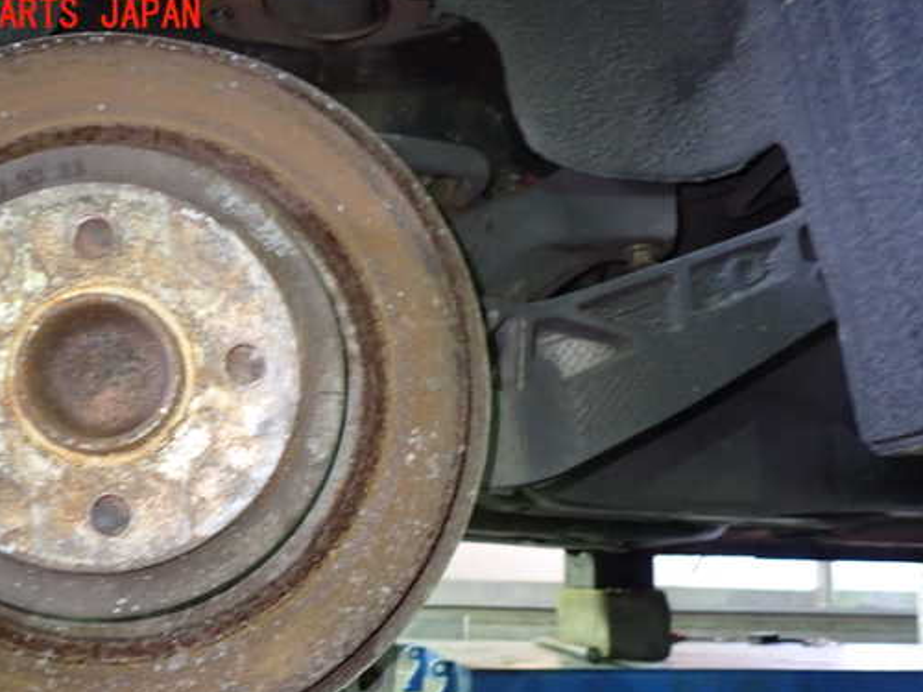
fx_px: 960
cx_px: 419
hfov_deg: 51.3
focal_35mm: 36
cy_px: 408
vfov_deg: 39.5
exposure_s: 1/20
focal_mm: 5.4
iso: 800
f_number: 2.3
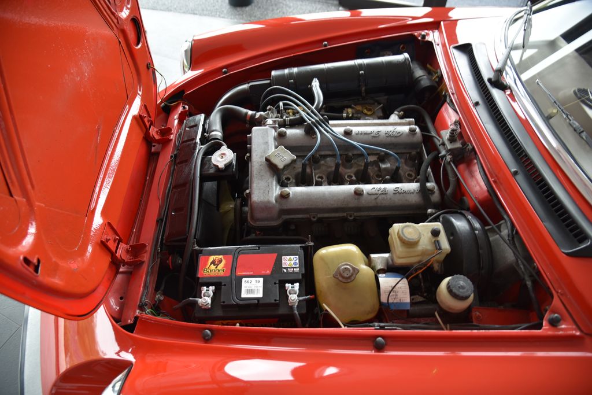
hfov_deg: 73.7
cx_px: 296
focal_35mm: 24
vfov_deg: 53.1
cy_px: 198
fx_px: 395
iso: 500
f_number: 4
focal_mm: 24
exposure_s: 1/15
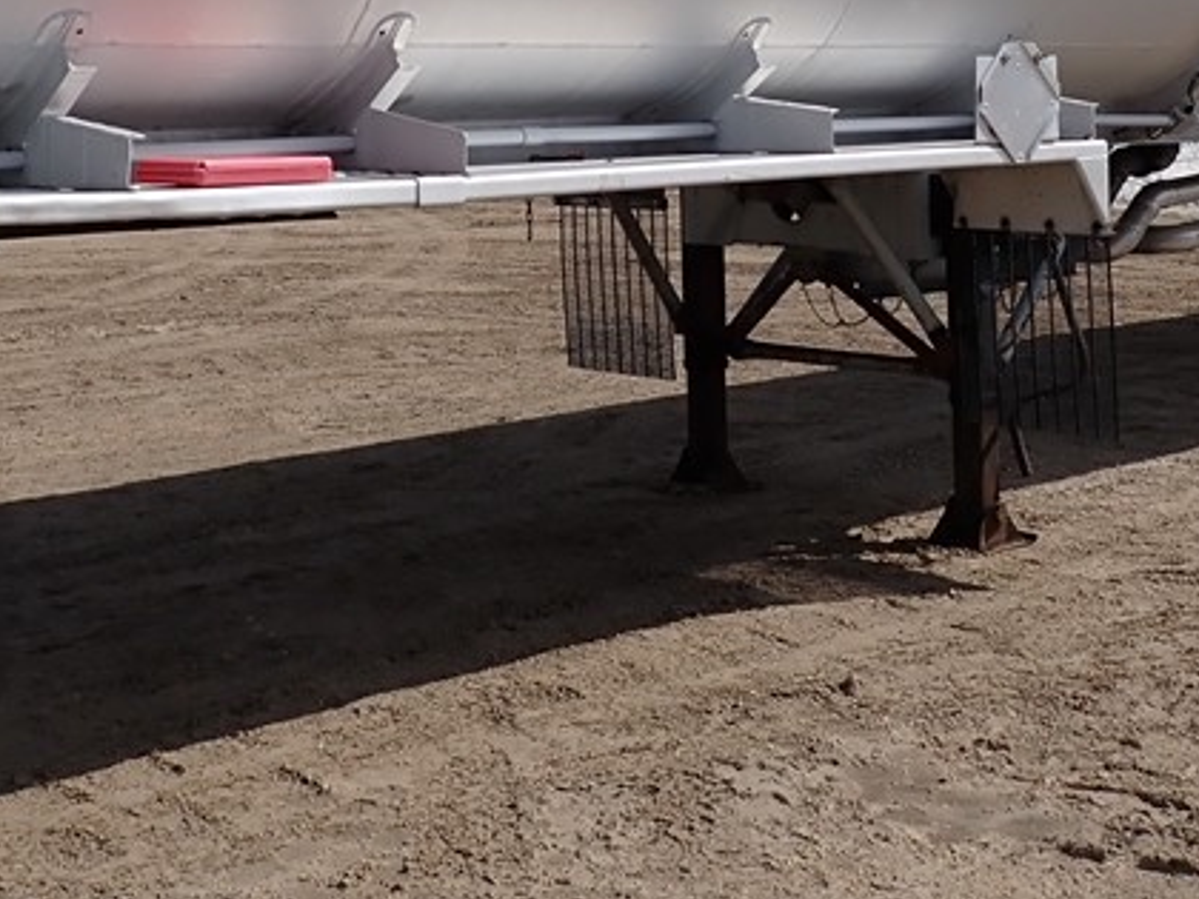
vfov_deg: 22.9
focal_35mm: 61
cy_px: -34
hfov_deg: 31.7
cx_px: 631
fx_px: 2113
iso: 100
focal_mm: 4.5
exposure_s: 1/400
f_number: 8
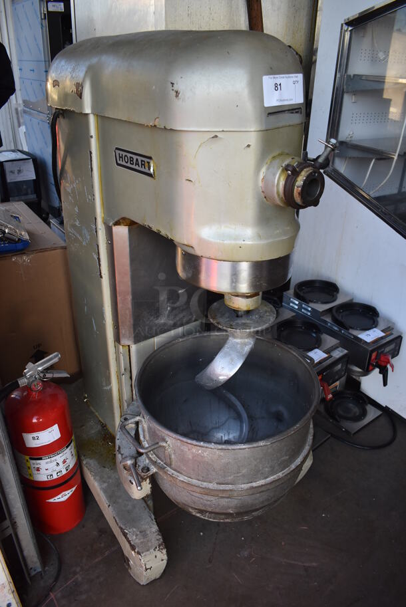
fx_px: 456
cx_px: 203
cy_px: 304
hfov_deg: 48.0
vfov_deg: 67.3
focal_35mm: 27
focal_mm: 18
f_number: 3.5
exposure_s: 1/250
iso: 450
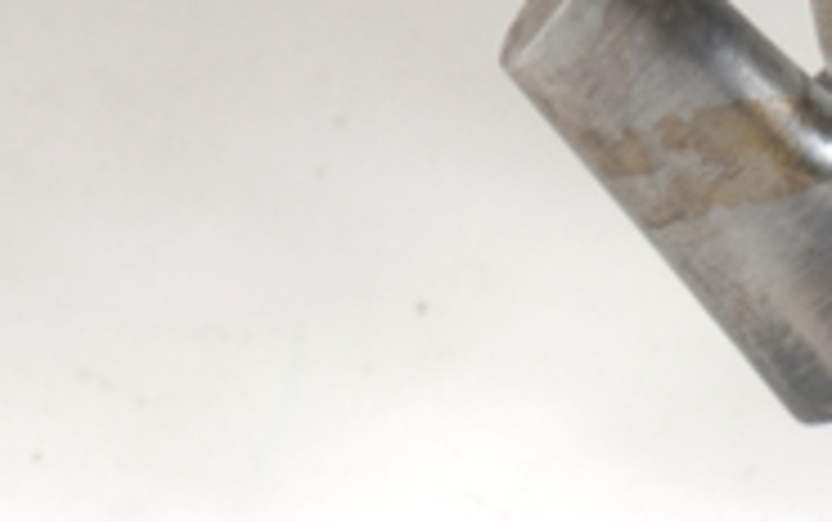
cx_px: 162
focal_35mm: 695
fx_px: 15773
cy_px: -353
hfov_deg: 3.0
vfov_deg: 1.9
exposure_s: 1/60
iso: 100
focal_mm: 70
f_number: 10
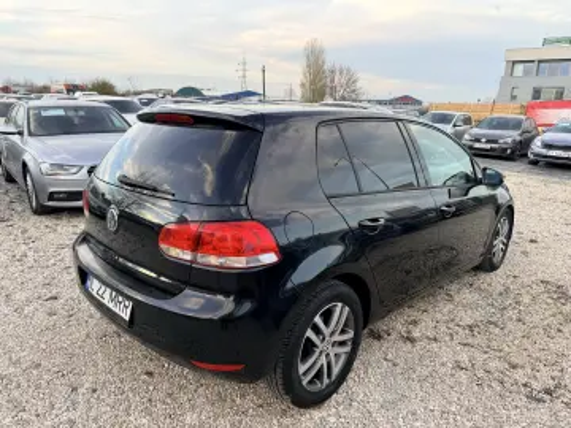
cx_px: 286
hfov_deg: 71.6
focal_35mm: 24
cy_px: 214
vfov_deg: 56.8
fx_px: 396
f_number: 1.78
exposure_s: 1/231
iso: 80
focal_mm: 6.76
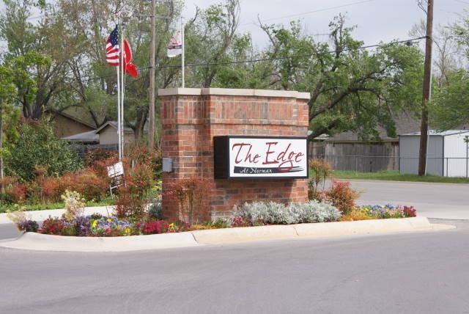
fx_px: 1369
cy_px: 157
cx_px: 234
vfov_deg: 13.1
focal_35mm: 105
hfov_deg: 19.4
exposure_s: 1/160
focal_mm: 70
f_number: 11
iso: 100
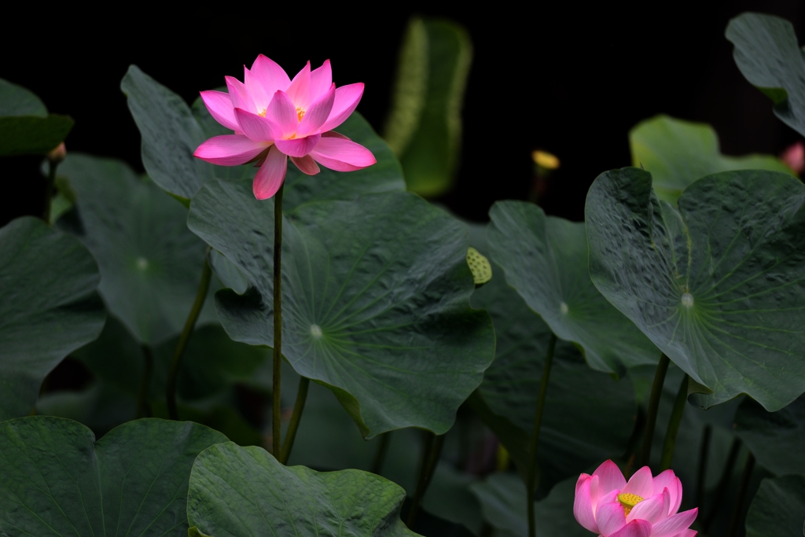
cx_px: 402
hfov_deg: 6.9
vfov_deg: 4.6
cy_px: 268
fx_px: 6709
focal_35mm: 300
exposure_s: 1/750
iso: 320
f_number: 4
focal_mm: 300
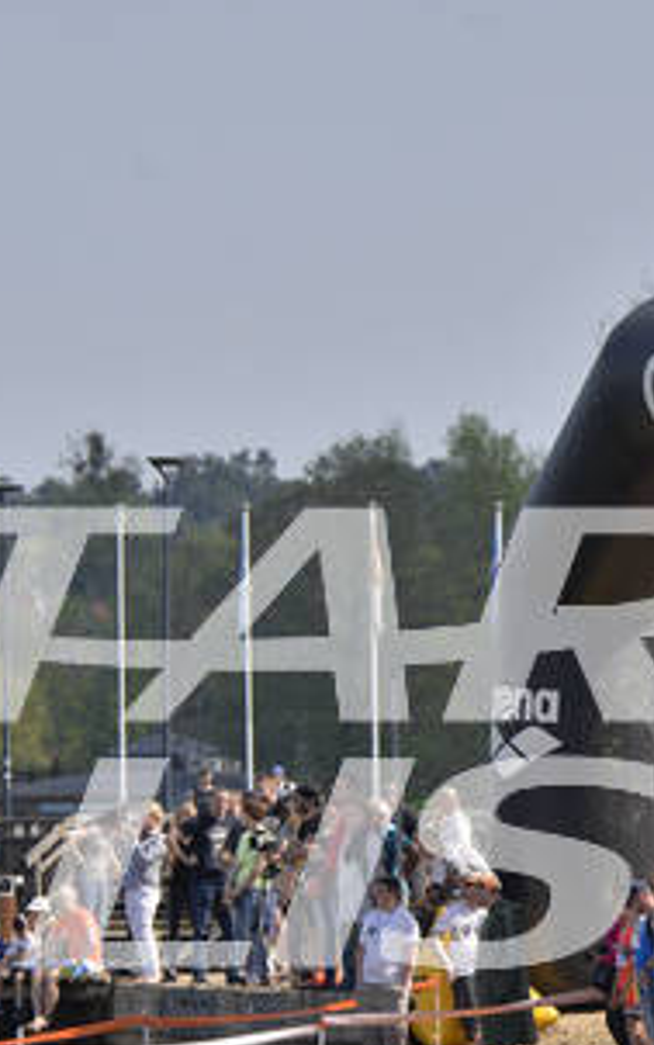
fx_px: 14787
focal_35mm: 519
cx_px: 529
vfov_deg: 4.0
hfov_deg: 2.5
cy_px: 697
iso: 400
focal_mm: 240
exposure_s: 1/3200
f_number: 8
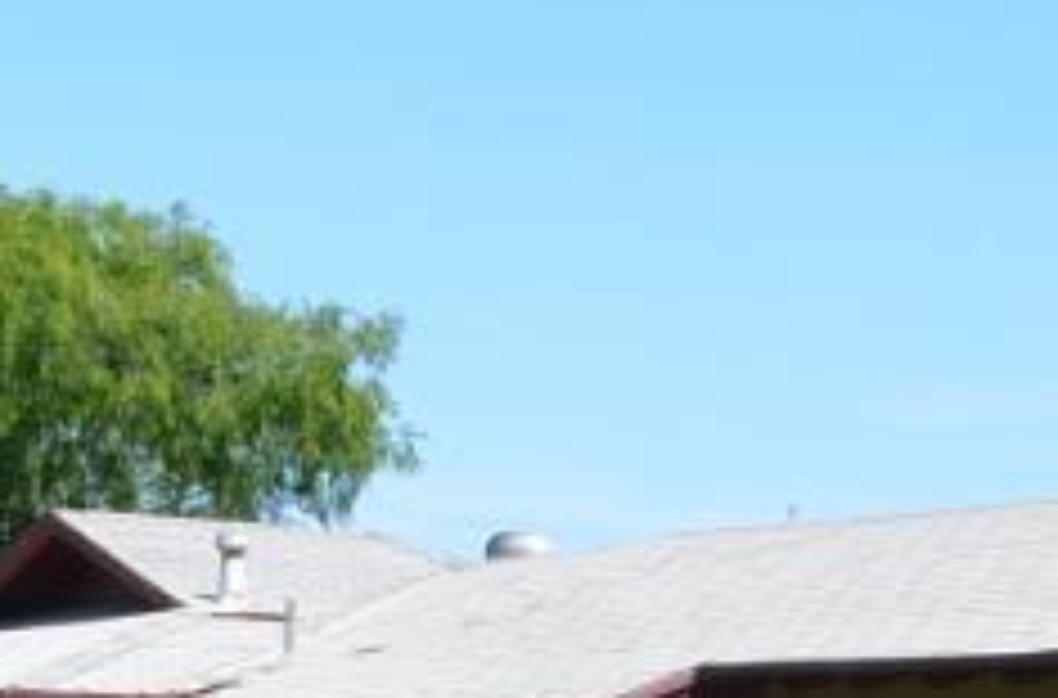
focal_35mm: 211
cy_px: 583
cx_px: 491
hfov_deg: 9.8
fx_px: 6180
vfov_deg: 6.5
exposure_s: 1/250
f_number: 8
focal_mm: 22
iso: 100
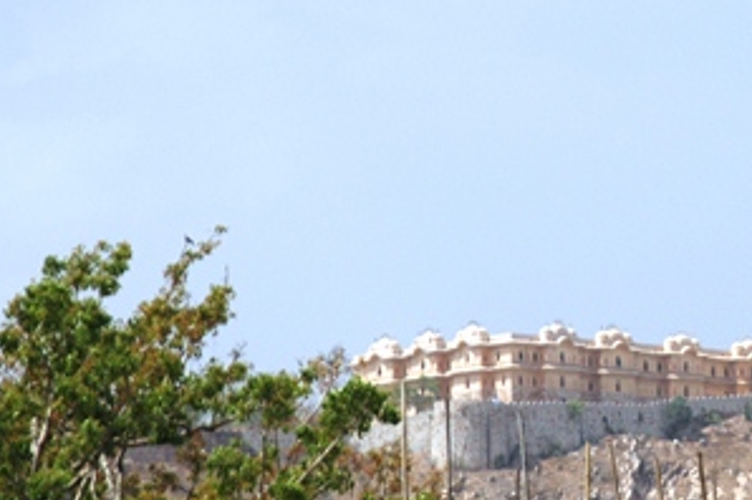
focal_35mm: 361
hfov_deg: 5.7
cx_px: 732
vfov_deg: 3.8
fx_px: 7533
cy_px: 192
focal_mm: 112
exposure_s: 1/1000
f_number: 8
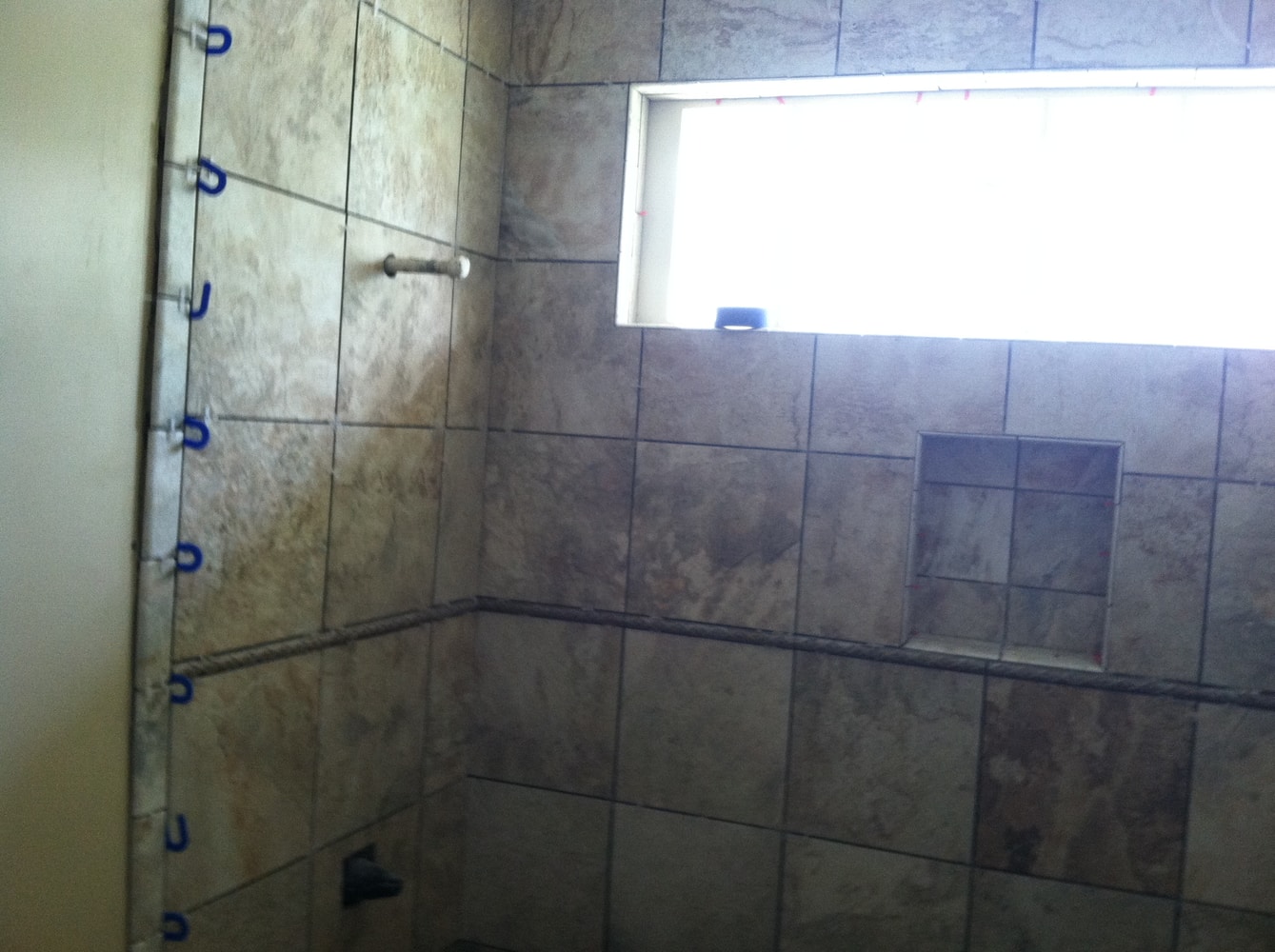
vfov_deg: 40.6
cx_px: 638
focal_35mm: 35
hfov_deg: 52.7
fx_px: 1287
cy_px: 476
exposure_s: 1/15
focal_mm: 3.85
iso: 160
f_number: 2.8
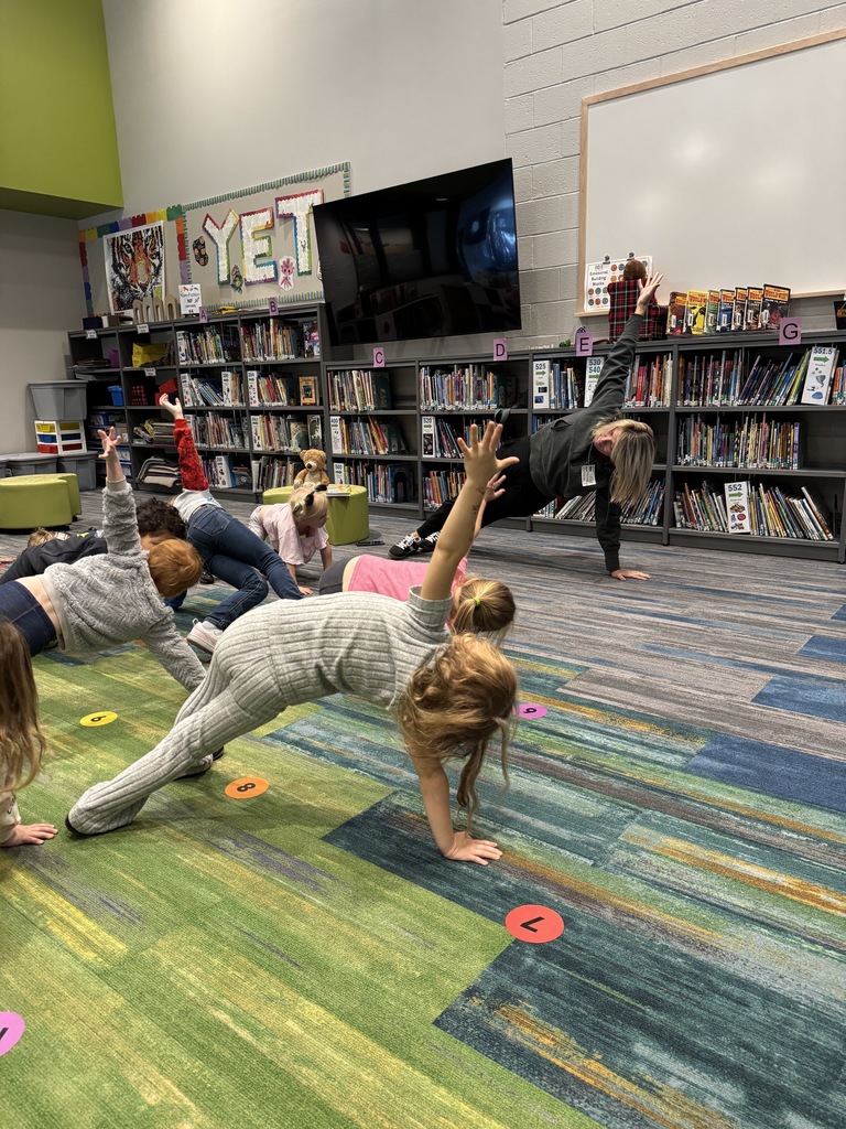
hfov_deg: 56.8
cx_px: 423
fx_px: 782
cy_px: 564
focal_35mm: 24
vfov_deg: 71.6
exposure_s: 1/60
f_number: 1.78
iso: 400
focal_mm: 6.76
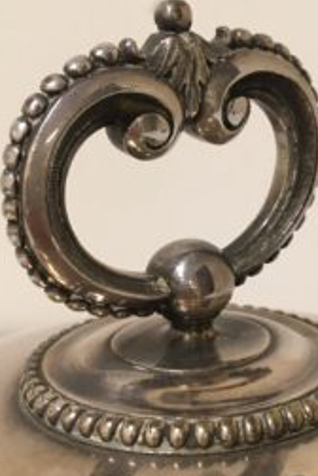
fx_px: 740
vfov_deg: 35.6
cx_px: 227
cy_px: 236
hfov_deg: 24.1
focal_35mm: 56
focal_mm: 4.15
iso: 100
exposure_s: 1/33
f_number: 2.2
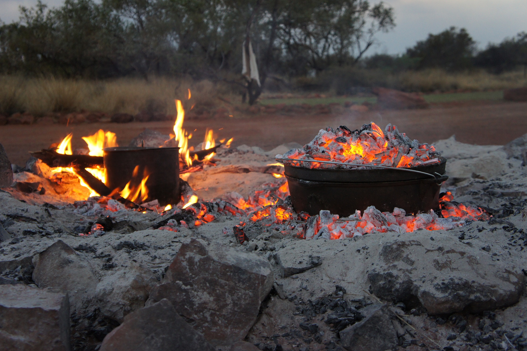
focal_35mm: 45
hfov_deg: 44.0
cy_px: 172
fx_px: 652
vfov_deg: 30.2
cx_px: 262
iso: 800
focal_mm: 29
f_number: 4
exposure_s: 1/50
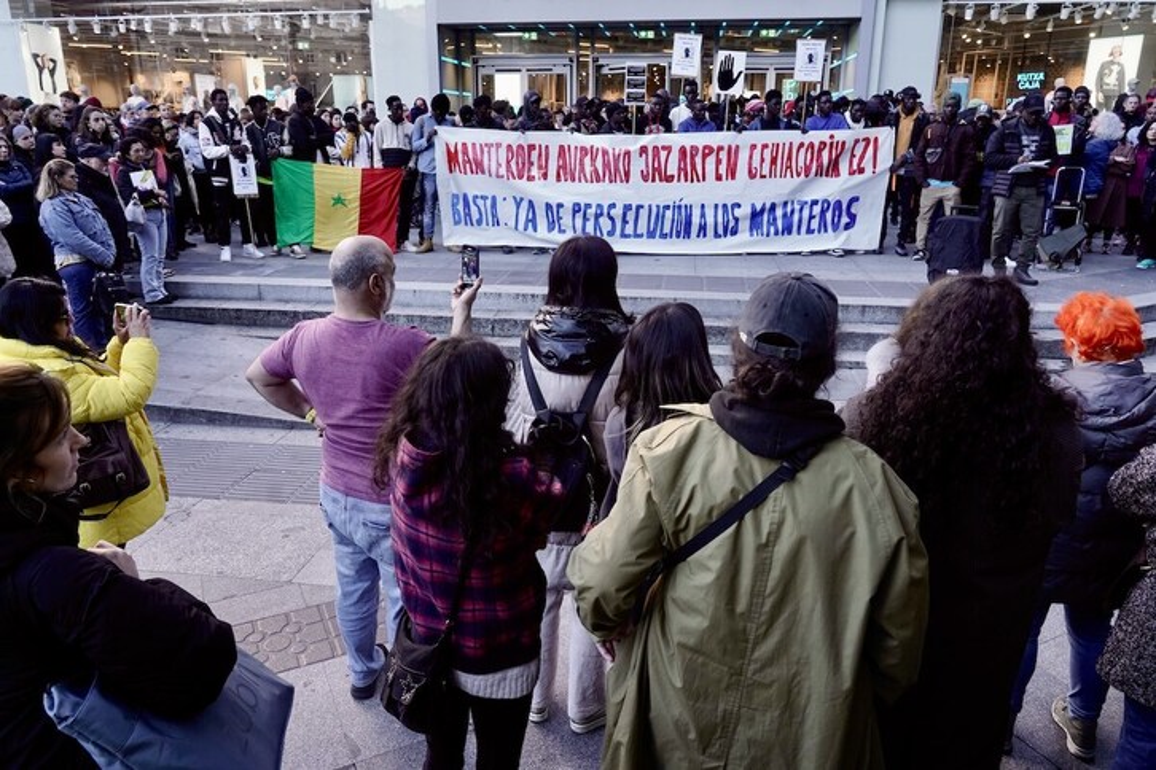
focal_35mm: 24
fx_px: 771
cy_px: 385
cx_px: 578
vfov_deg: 53.1
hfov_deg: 73.7
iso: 1000
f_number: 6.3
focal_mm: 24
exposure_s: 1/160
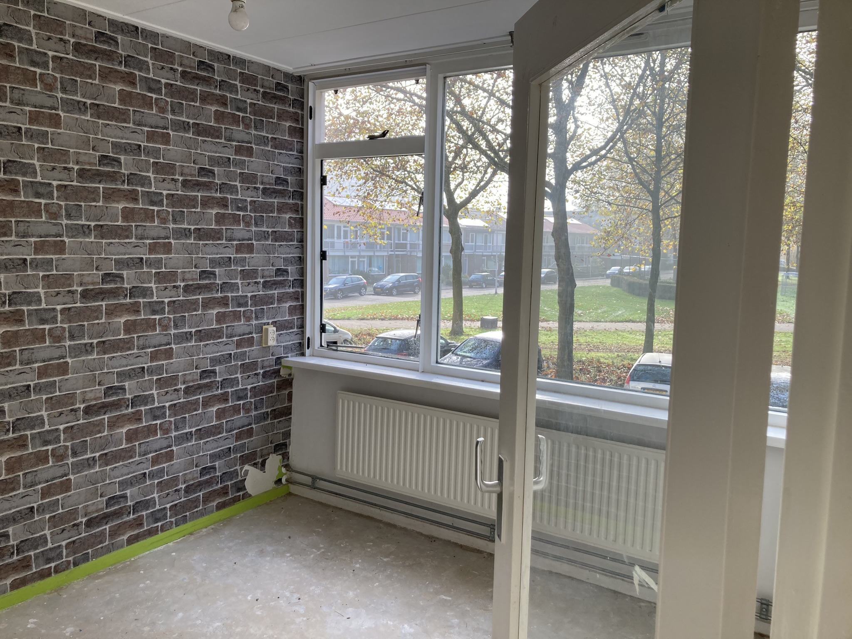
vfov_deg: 49.7
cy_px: 320
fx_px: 689
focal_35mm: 28
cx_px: 426
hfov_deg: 63.4
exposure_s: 1/171
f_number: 1.8
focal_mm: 3.99
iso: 20
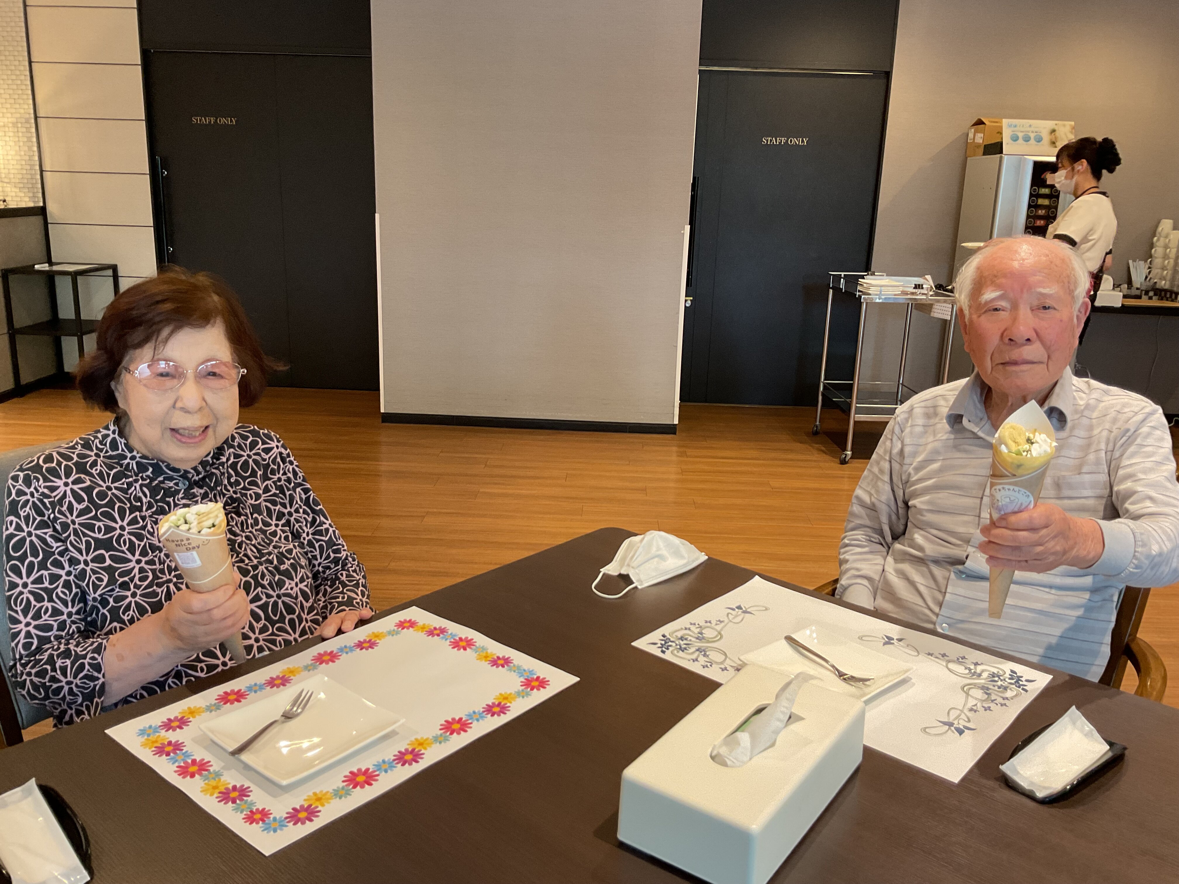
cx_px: 590
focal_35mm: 29
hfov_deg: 61.7
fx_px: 988
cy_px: 442
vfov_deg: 48.2
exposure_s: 1/50
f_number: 1.8
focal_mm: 3
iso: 100
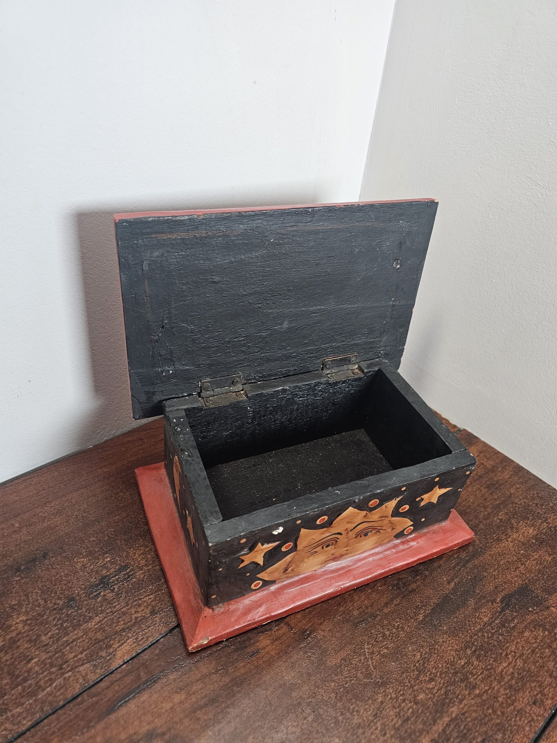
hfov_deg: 58.9
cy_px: 372
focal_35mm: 23
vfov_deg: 73.9
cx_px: 278
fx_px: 493
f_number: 1.7
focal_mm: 6.3
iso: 400
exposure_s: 1/170
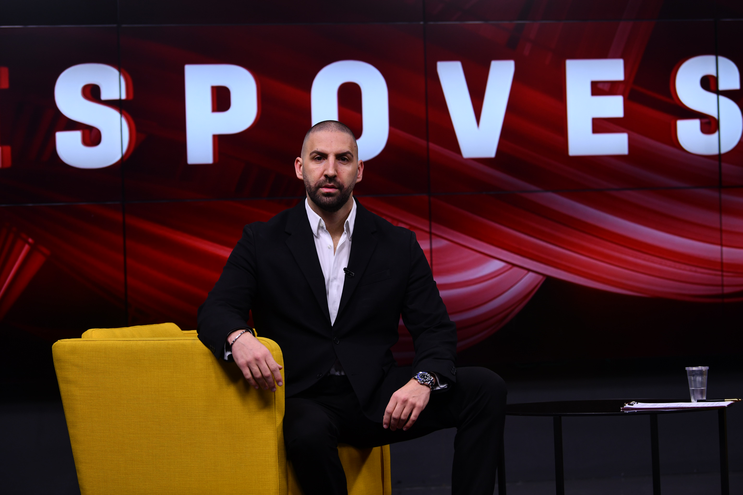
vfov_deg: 13.4
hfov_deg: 20.0
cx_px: 372
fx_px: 2105
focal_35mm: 102
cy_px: 248
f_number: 4
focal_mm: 102
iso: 320
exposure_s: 1/250
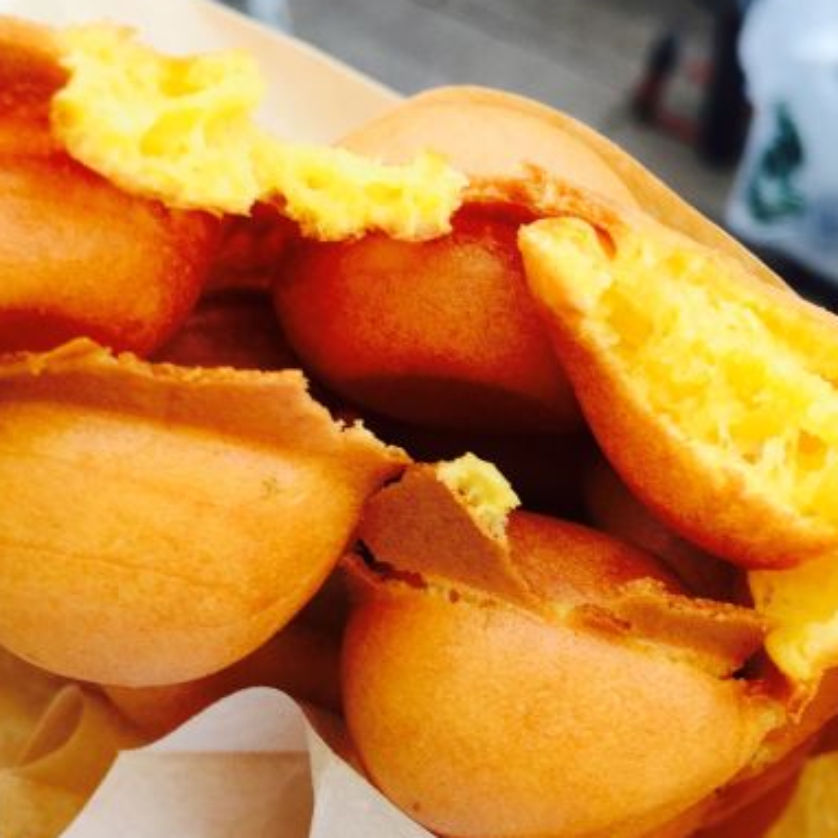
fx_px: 1287
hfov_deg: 35.9
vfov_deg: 35.6
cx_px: 519
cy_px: 254
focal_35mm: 47
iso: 40
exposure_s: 1/50
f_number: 2.2
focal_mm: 4.15
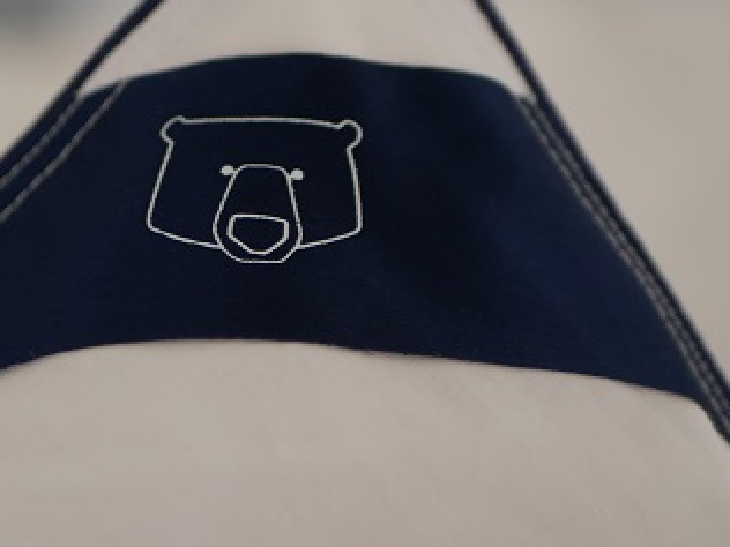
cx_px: 231
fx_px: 2003
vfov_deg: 15.6
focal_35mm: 95
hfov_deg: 20.6
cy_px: 256
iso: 320
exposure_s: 1/60
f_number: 1.7
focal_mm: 25
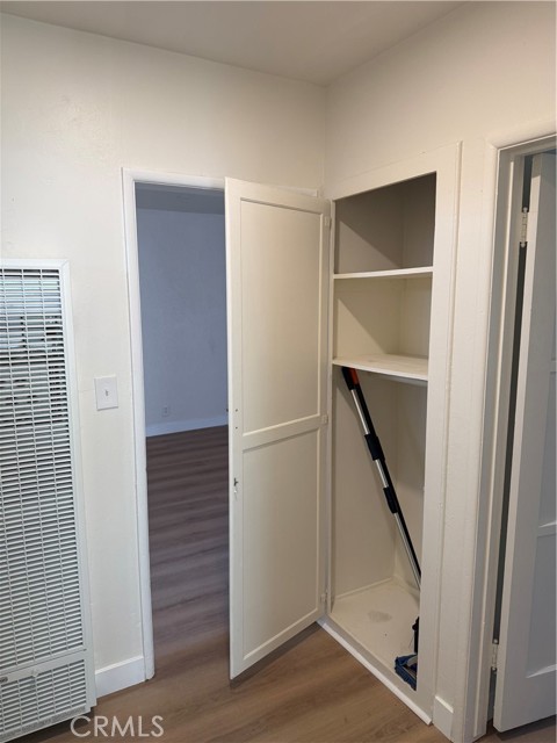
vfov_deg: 71.6
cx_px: 278
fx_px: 515
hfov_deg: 56.8
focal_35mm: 24
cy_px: 372
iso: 125
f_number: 1.78
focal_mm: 6.76
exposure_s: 1/120
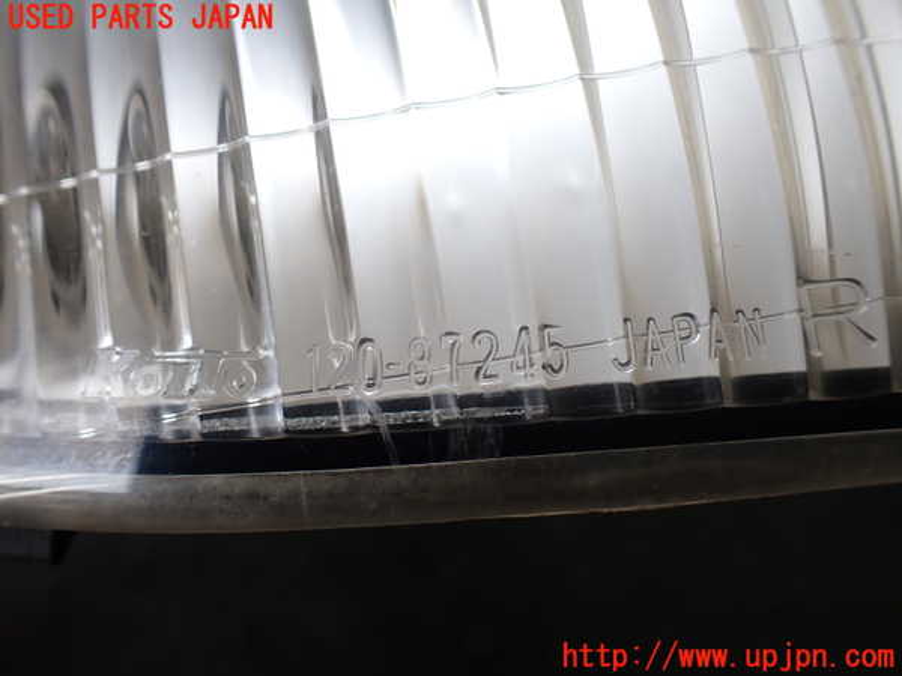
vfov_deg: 46.8
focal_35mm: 30
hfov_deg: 60.0
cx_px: 451
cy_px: 338
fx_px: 782
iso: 100
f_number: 2.3
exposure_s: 1/160
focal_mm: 5.4
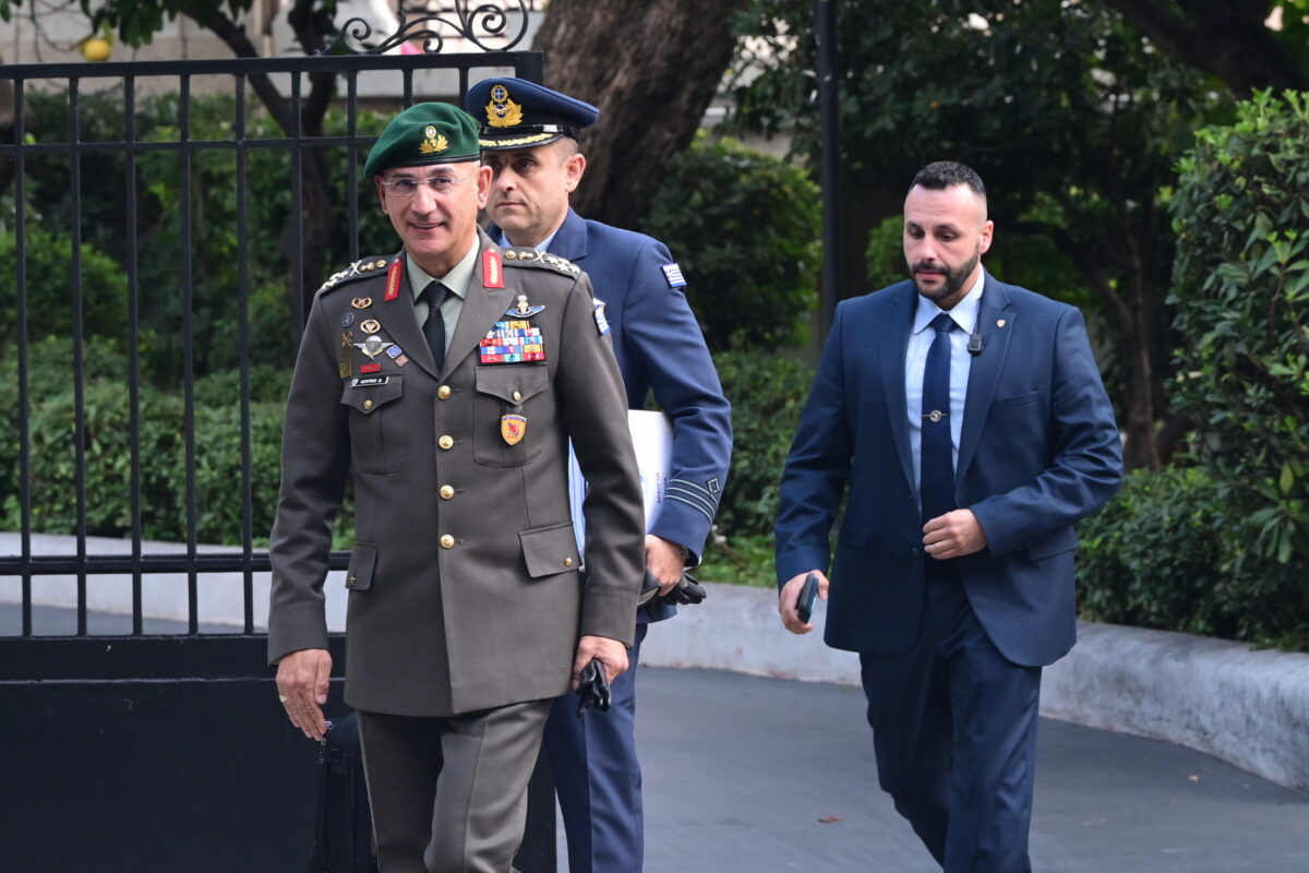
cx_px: 654
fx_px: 5599
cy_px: 436
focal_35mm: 154
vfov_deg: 8.9
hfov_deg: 13.3
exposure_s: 1/320
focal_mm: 103
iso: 500
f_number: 5
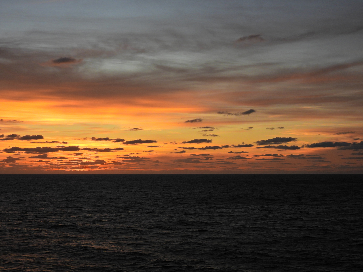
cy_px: 136
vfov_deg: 26.6
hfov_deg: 34.9
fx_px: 577
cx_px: 182
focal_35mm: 55
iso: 100
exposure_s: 1/500
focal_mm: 9.8
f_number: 3.5
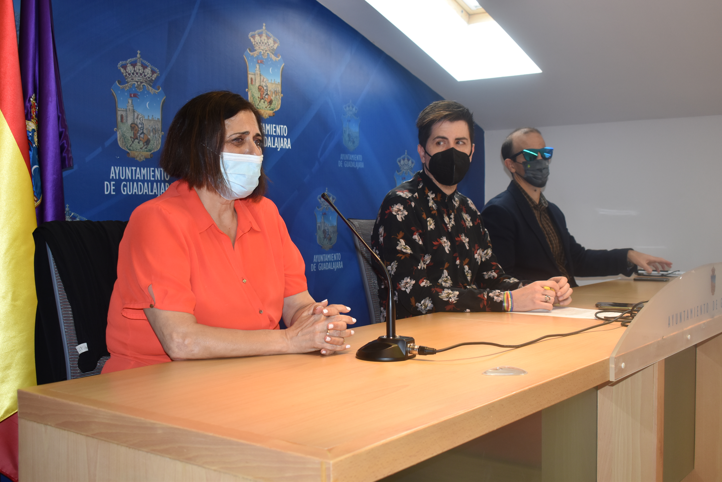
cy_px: 241
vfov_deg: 31.9
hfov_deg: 46.4
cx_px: 361
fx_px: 842
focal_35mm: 42
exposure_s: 1/100
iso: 500
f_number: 5.6
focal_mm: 28
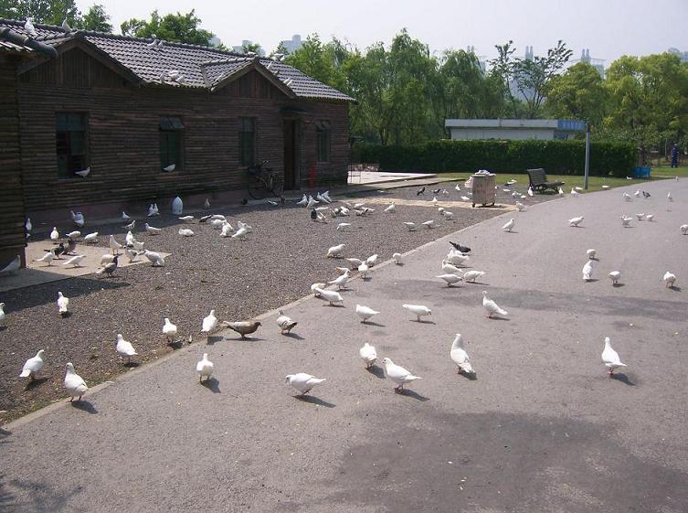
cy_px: 256
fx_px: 714
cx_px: 344
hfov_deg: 51.5
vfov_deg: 39.5
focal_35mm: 36
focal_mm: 6
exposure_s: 1/640
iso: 80
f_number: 4.5
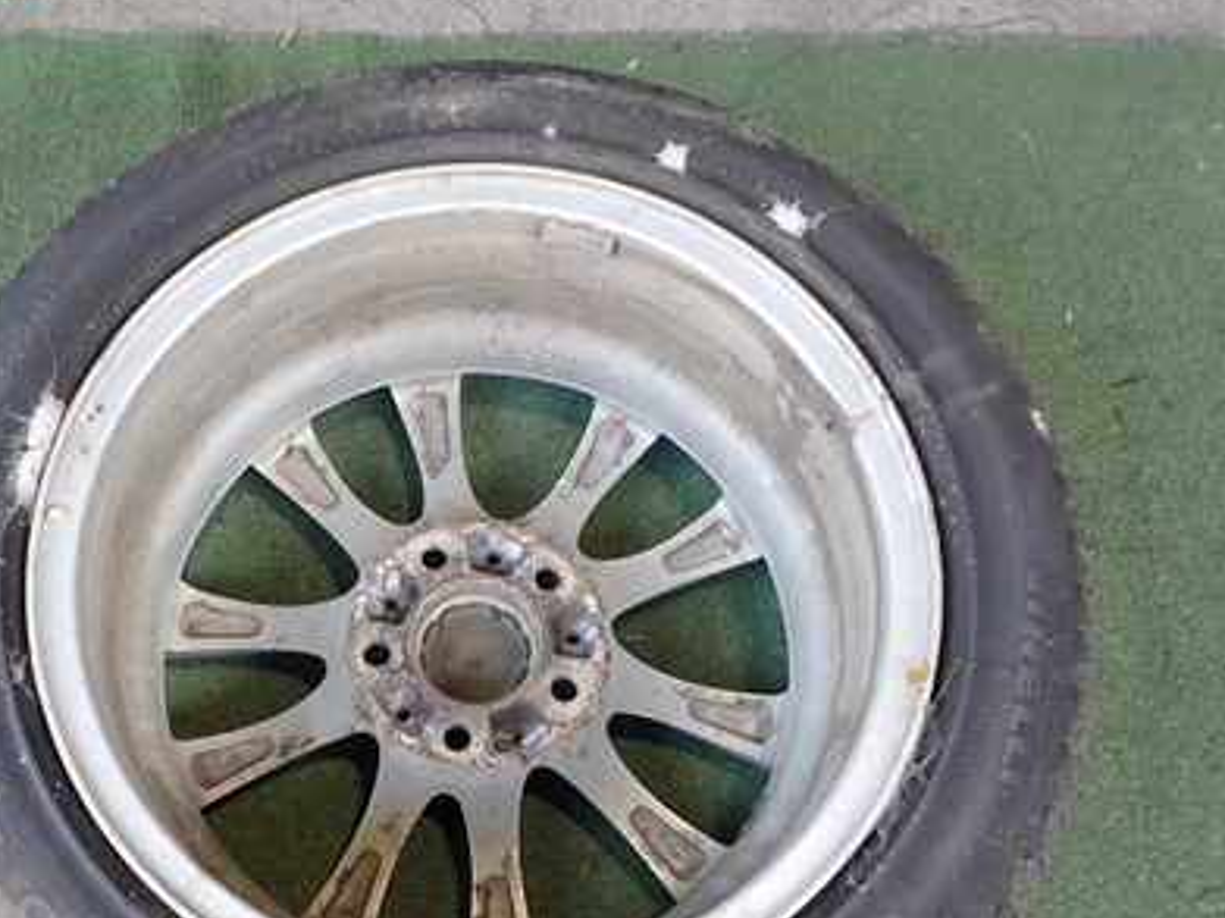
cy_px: 633
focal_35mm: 46
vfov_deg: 31.2
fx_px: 1627
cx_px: 414
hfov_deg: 40.8
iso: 200
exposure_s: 1/60
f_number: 2.3
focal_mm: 5.4
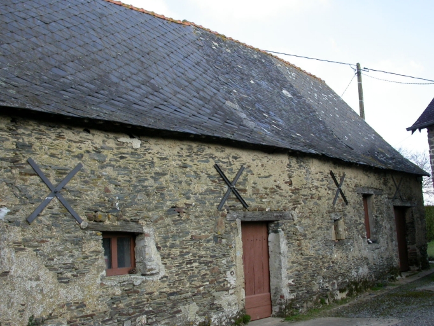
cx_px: 217
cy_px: 163
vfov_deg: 37.7
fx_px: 477
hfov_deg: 49.0
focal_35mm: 38
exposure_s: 1/212
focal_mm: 7.85
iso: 100
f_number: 5.3
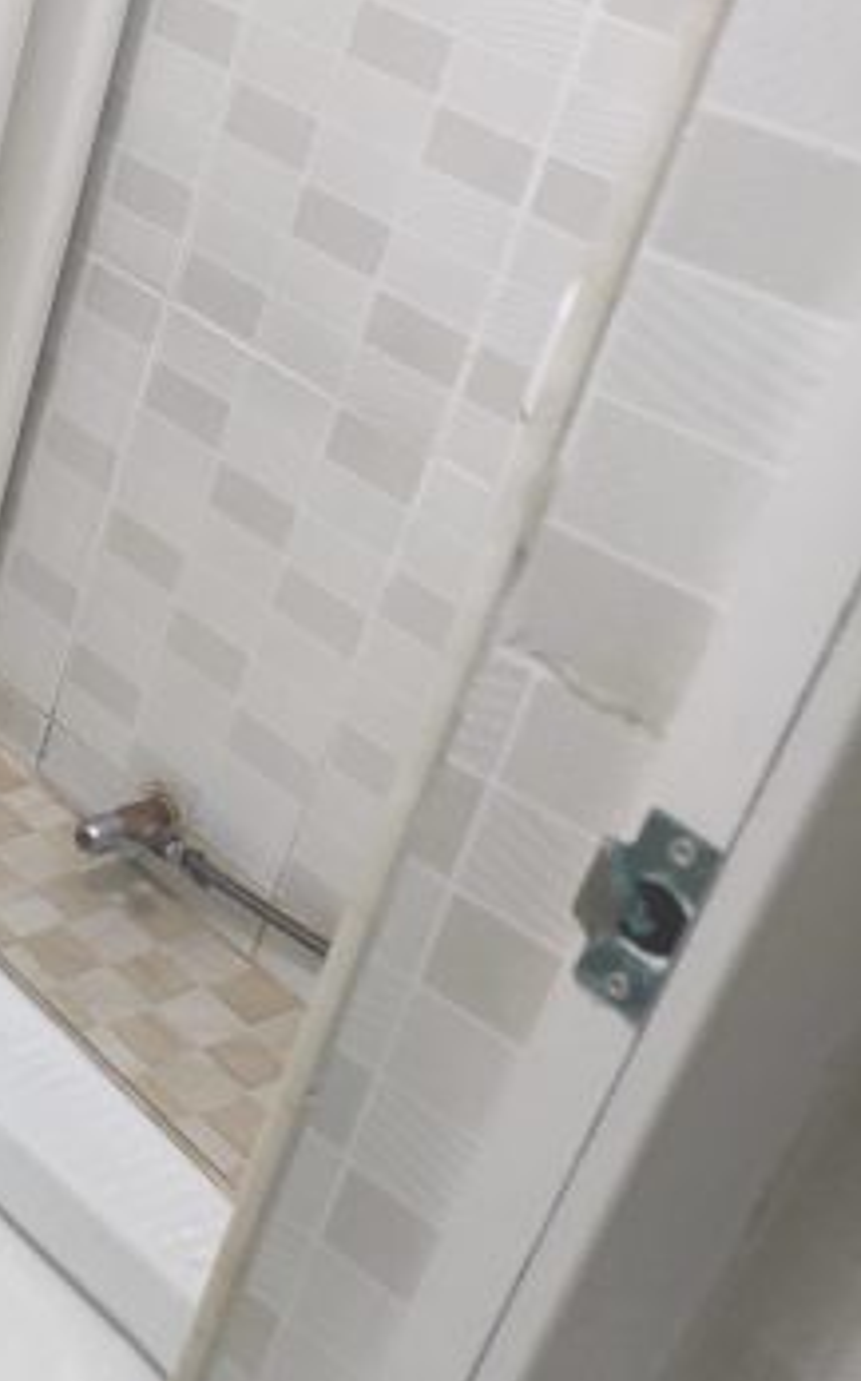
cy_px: 667
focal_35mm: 61
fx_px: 2294
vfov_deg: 33.5
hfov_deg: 17.1
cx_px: -722
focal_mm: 5.43
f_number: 1.89
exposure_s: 1/50
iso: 732
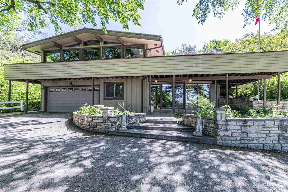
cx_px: 144
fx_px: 120
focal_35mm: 15
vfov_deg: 77.3
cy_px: 96
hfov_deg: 100.4
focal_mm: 10
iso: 100
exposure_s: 1/60
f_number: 7.1
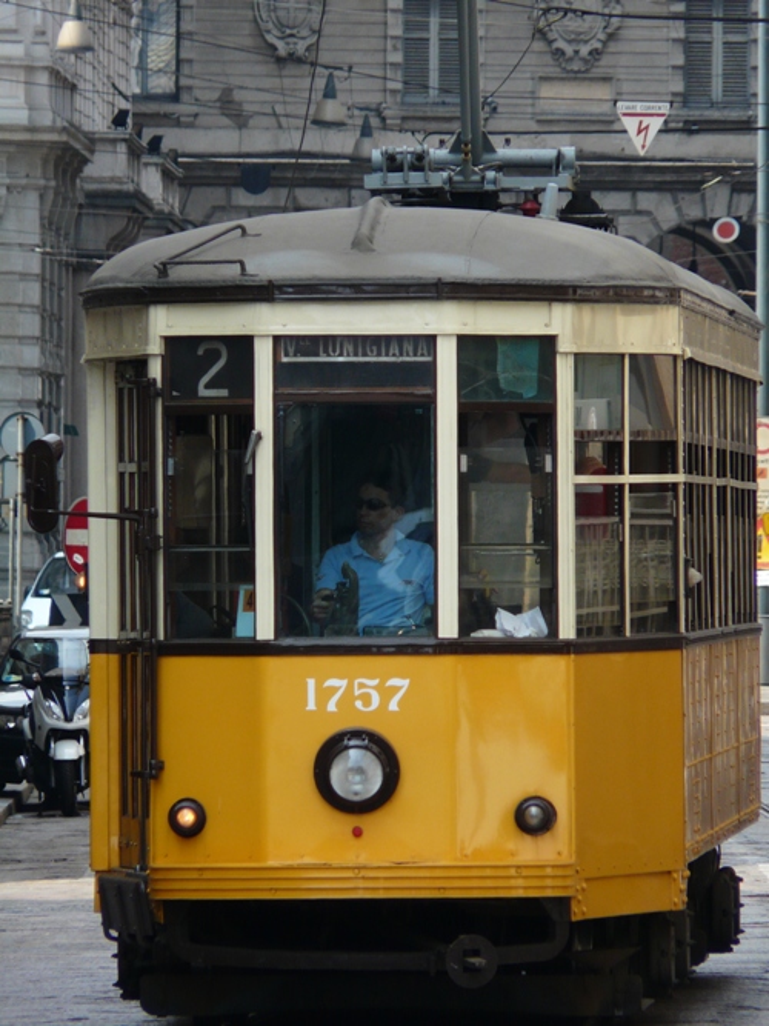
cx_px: 384
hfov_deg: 2.9
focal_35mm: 504
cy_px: 513
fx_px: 14933
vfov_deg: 3.9
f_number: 4.2
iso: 100
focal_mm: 82.8
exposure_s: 1/200
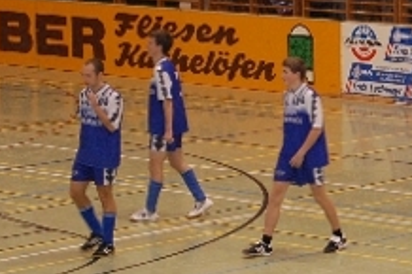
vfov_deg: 6.2
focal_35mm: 222
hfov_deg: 9.2
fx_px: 2543
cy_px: 170
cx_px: 465
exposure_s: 1/60
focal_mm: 55
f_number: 5.6
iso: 1100
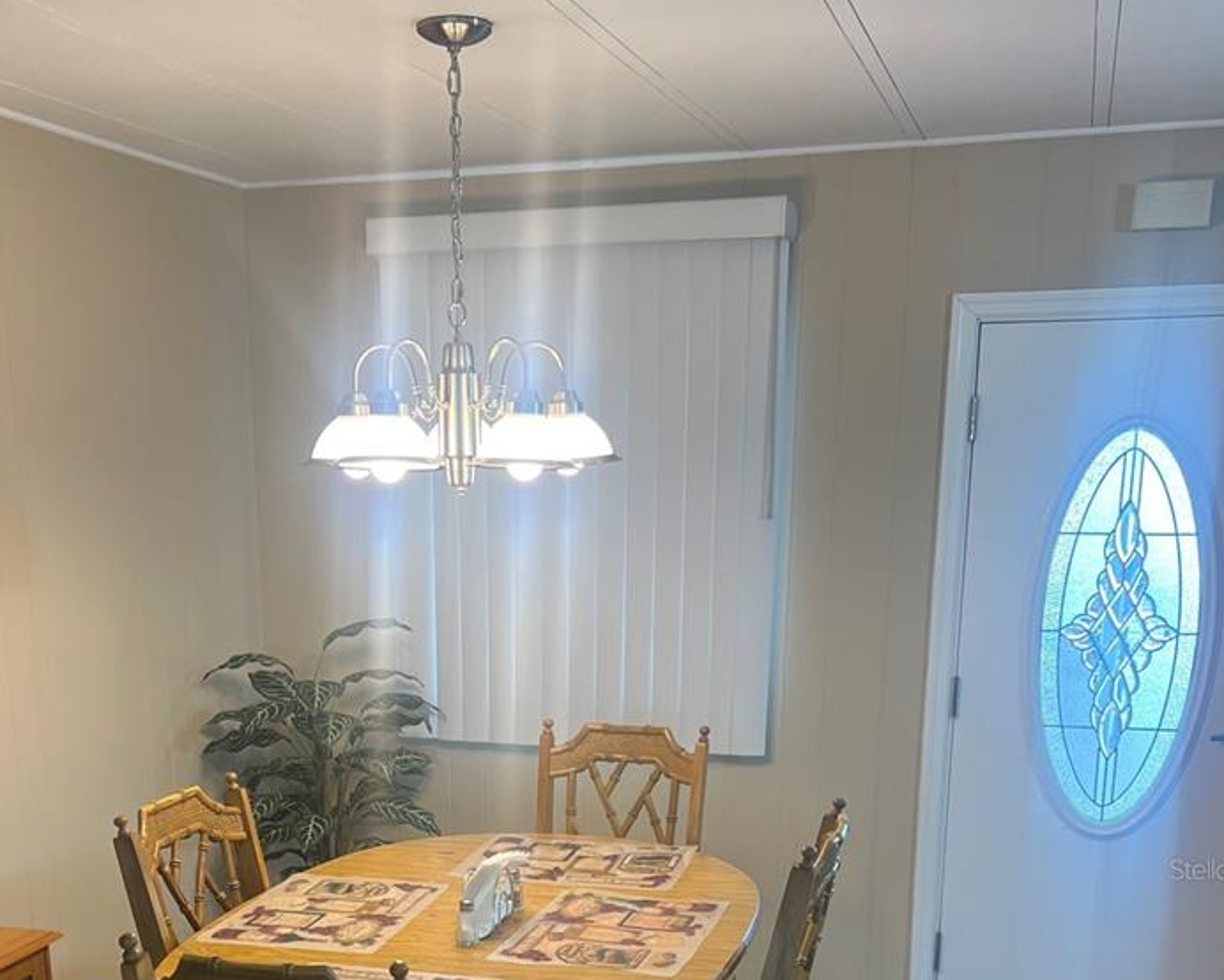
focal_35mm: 44
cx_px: 499
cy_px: 869
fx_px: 1594
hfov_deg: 41.8
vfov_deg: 32.6
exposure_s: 1/120
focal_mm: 5.7
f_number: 1.5
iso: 125
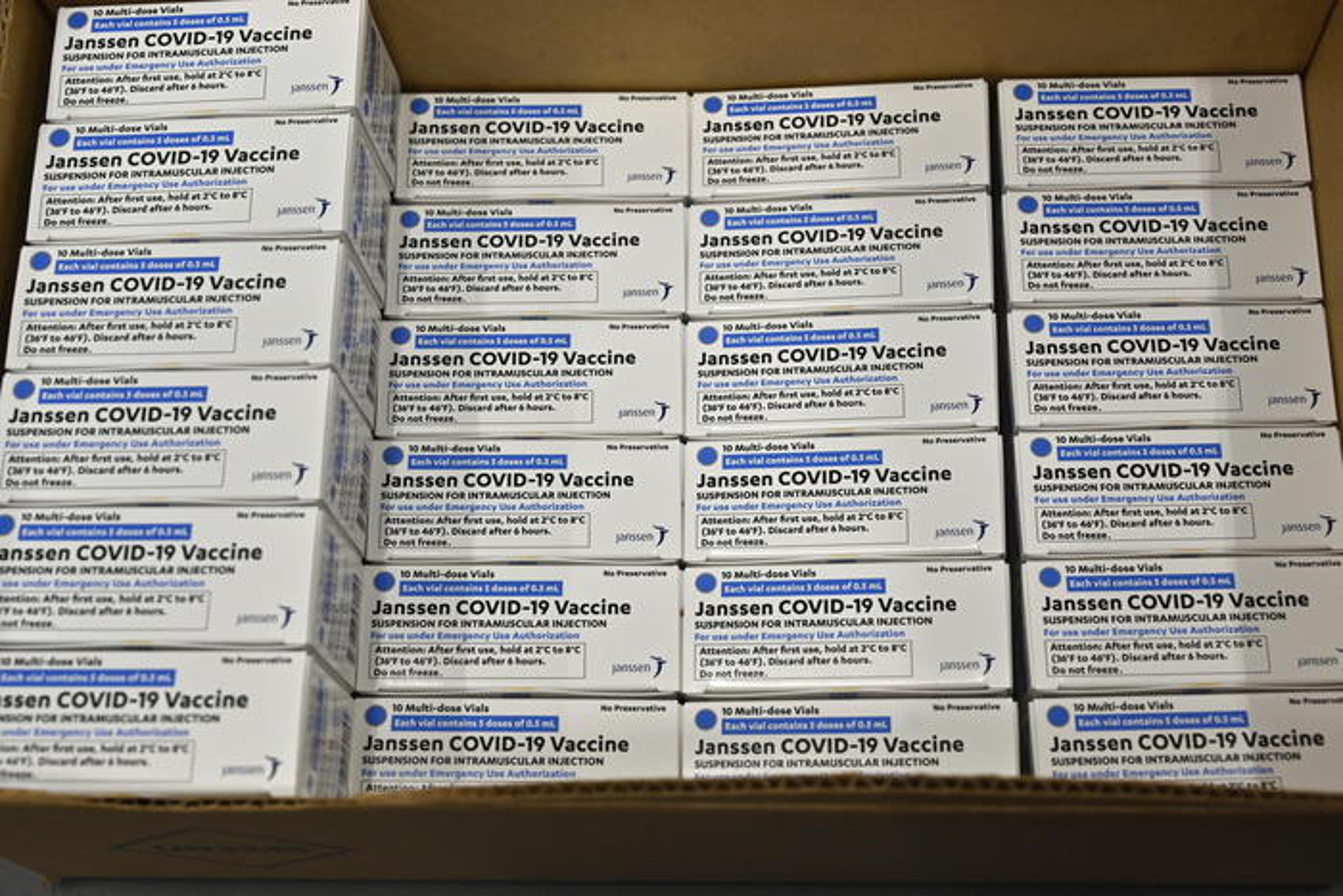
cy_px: 448
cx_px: 672
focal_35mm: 50
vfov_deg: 27.0
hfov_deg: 39.6
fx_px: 1866
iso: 900
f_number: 5.6
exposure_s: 1/500
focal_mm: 50
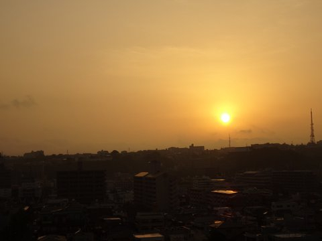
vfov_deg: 26.1
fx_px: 521
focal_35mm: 56
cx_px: 161
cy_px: 120
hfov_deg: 34.3
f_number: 4.5
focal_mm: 9.52
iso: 80
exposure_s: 1/640
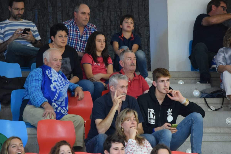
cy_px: 77
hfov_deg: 6.8
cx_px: 115
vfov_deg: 4.6
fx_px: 1931
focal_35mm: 301
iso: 3200
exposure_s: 1/50
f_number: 5
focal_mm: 200
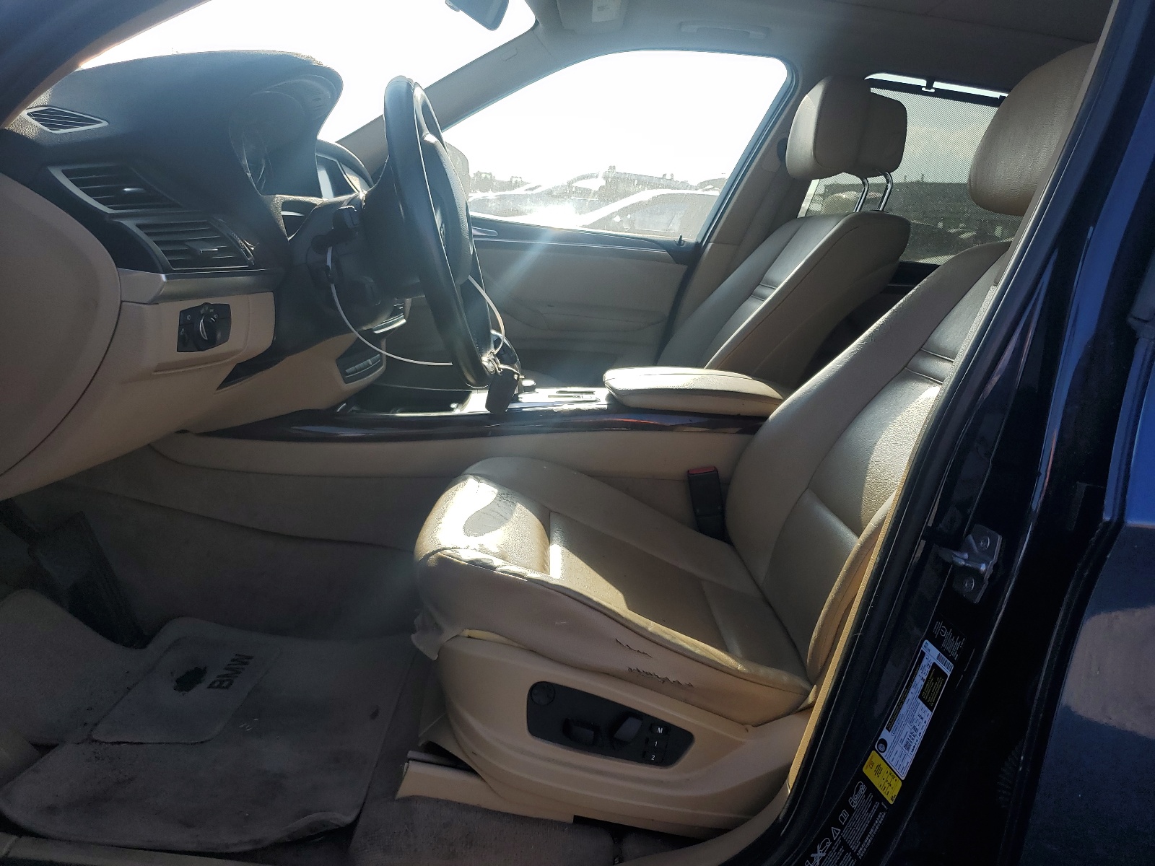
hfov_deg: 67.3
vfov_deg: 53.1
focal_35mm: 26
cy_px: 433
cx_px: 578
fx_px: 868
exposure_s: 1/1429
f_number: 1.5
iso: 50
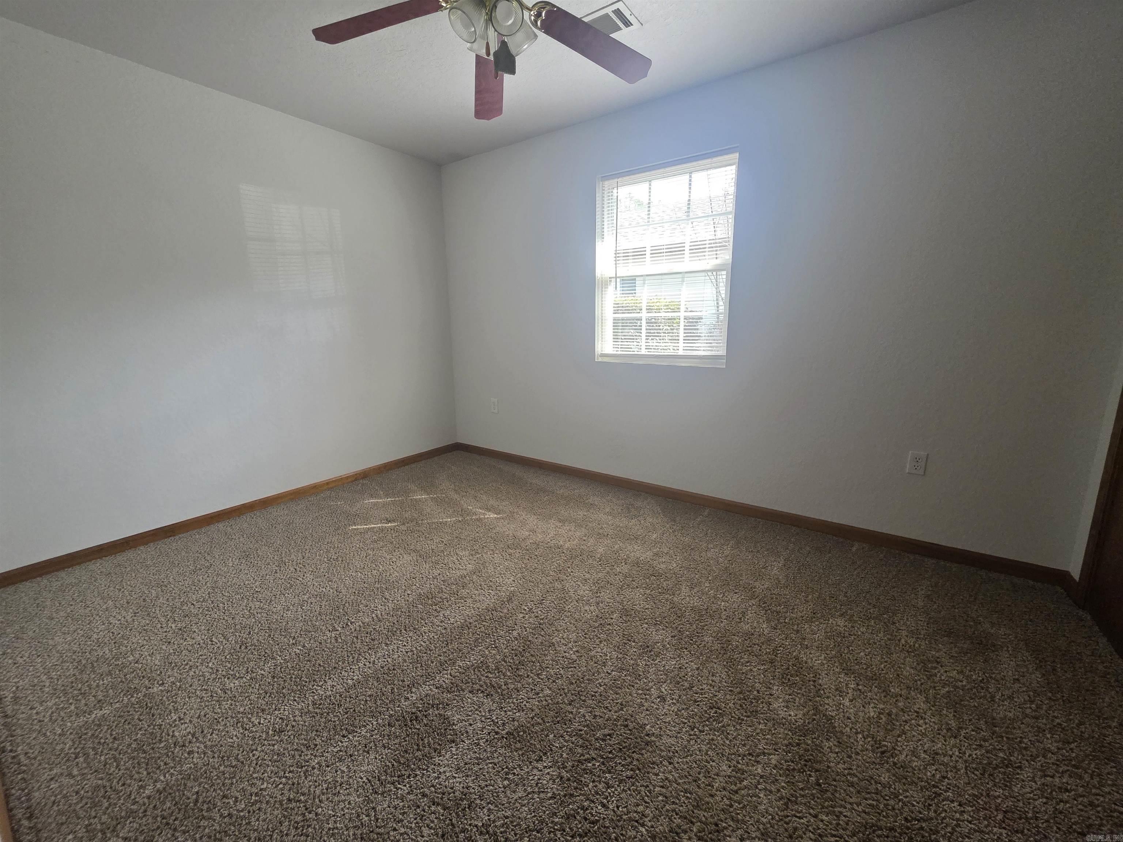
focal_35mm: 13
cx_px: 562
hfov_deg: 106.2
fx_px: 422
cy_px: 421
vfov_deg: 89.9
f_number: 1.9
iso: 500
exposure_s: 1/359
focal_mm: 2.2
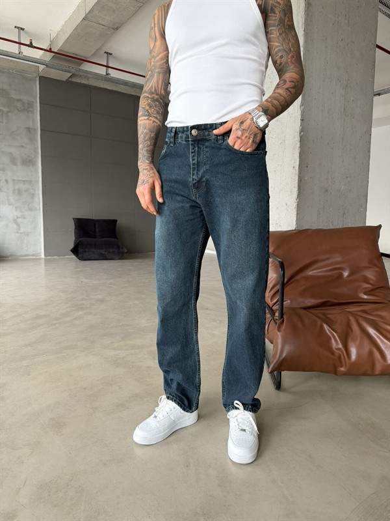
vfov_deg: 71.6
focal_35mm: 24
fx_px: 361
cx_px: 195
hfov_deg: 56.8
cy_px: 260
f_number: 1.78
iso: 200
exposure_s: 1/70
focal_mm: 6.76
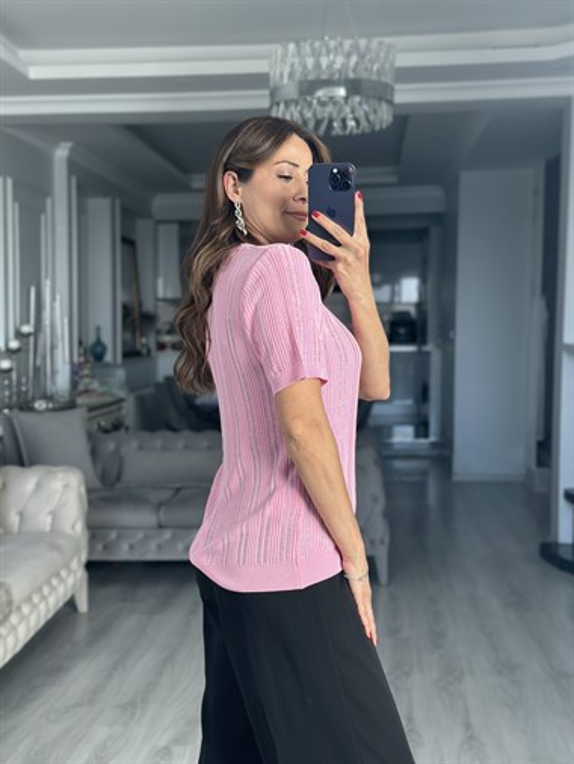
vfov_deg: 39.6
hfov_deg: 30.3
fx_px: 1060
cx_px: 287
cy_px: 382
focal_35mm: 48
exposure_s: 1/172
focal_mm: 6.86
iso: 100
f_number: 1.78
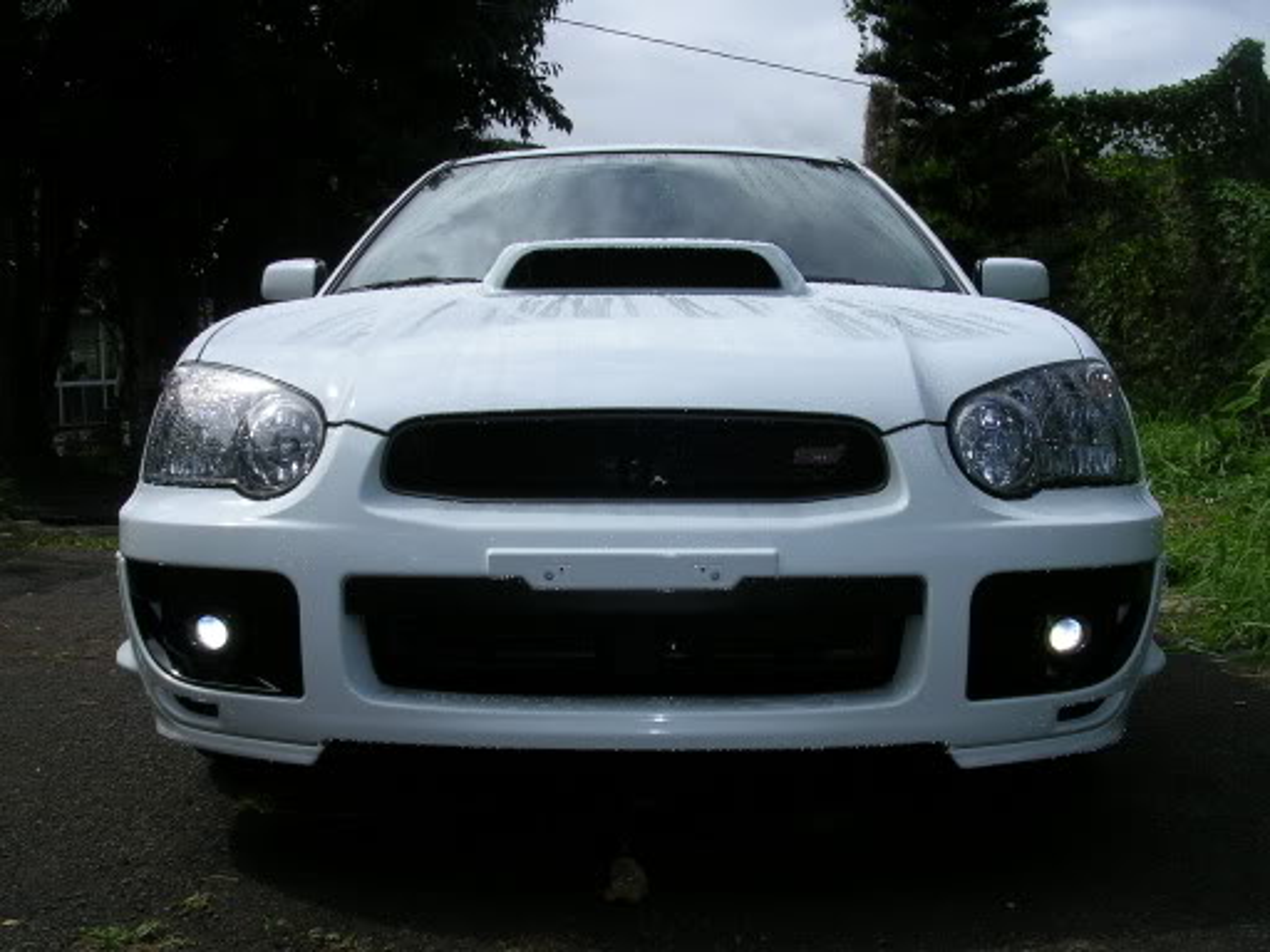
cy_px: 476
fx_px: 1394
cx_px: 635
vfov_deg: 37.7
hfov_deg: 49.0
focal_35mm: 38
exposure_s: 1/457
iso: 50
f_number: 5.6
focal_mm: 5.8
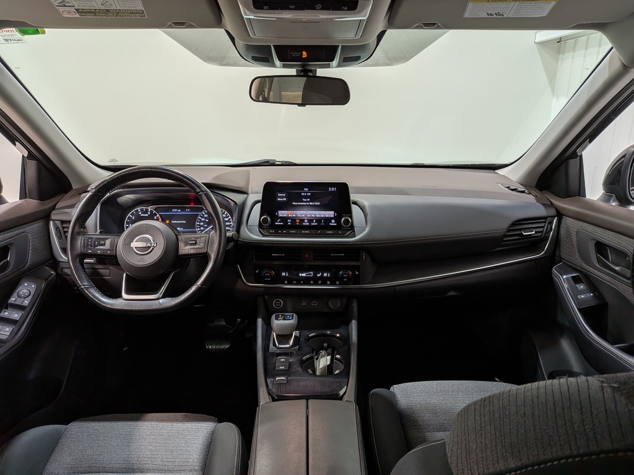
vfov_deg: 56.8
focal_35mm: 24
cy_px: 238
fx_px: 440
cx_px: 317
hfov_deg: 71.6
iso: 29
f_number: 1.7
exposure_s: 1/126
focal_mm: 4.53
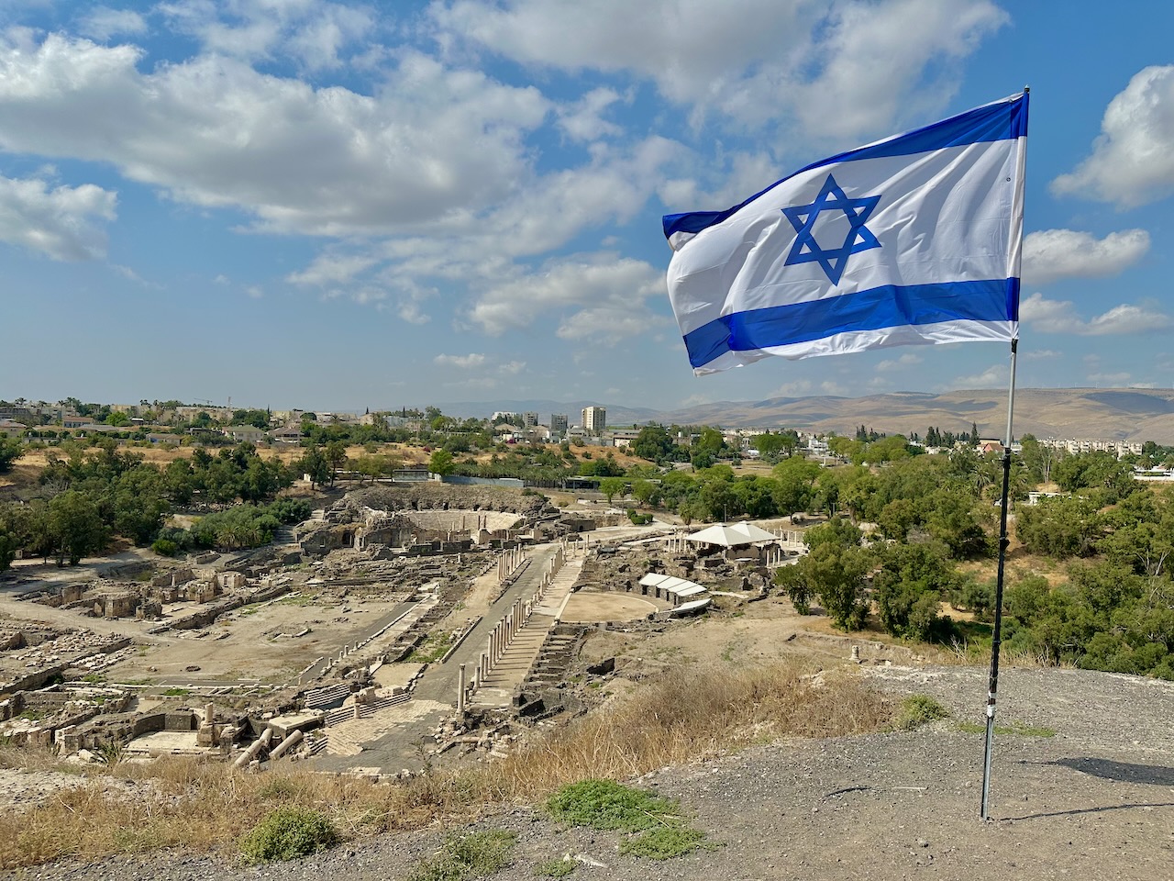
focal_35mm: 24
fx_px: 814
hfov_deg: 71.6
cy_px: 440
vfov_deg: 56.8
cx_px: 587
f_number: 1.78
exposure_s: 1/8929
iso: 80
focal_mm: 6.86
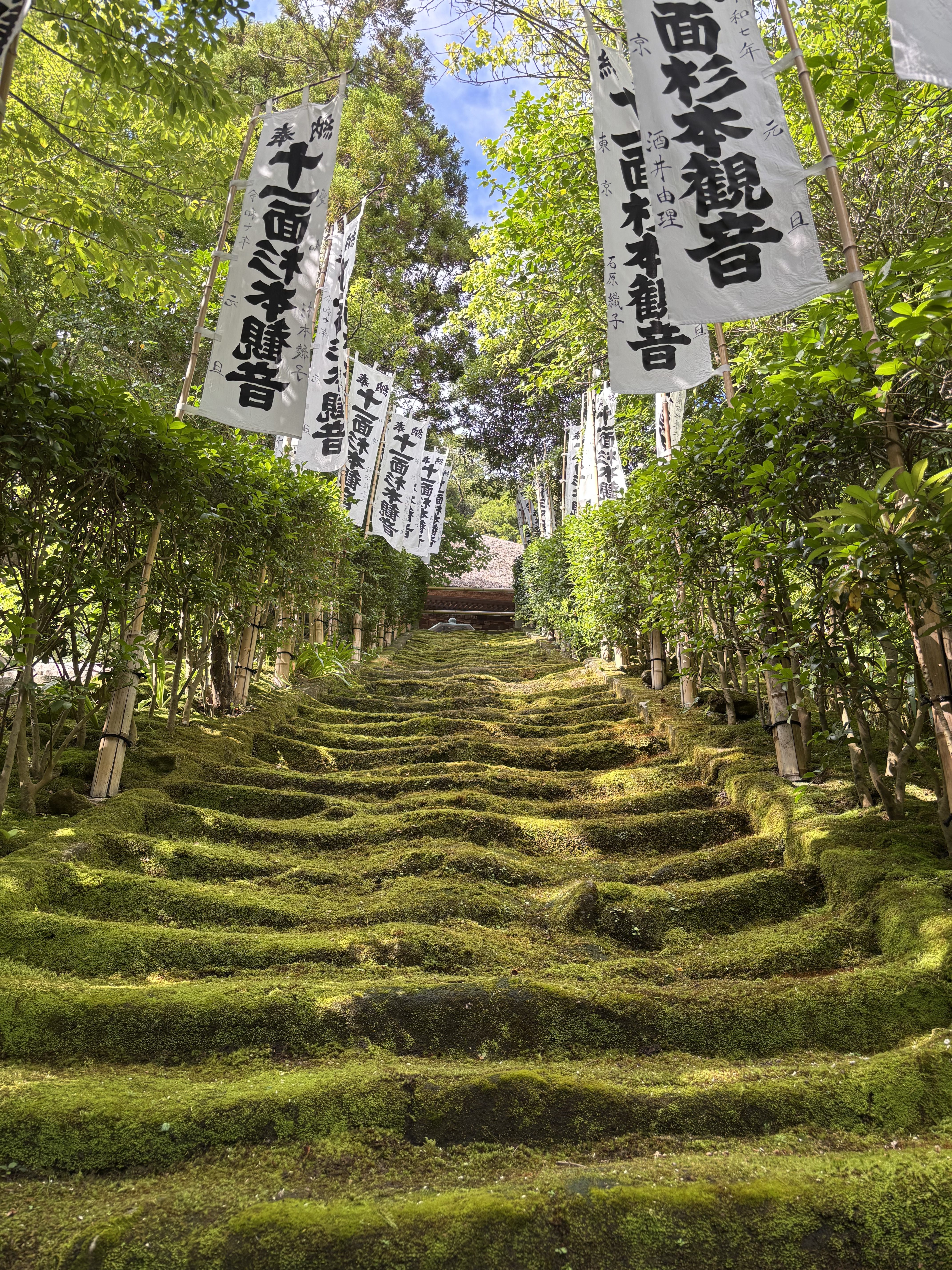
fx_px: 953
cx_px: 476
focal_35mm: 26
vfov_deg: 67.3
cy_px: 635
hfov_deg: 53.1
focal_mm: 5.96
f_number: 1.6
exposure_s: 1/272
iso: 50
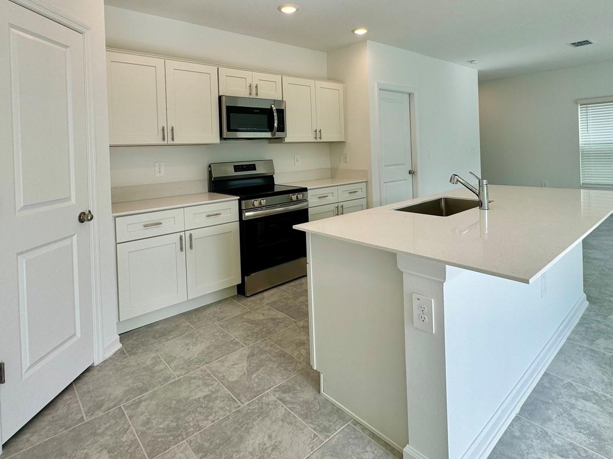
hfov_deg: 81.7
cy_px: 151
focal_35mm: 20
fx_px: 354
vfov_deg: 64.2
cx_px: 311
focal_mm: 2.22
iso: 40
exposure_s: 1/153
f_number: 2.2
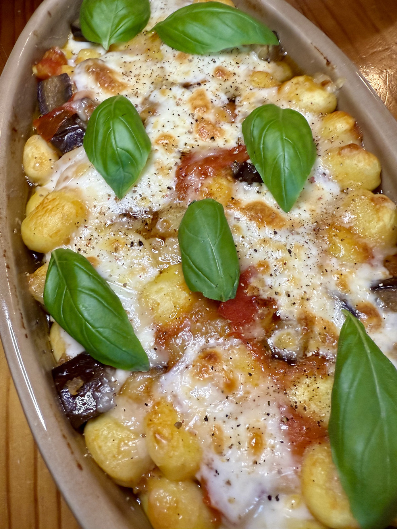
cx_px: 198
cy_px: 264
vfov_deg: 71.6
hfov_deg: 56.8
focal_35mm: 24
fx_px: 367
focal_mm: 2.22
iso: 250
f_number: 2.2
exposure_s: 1/100
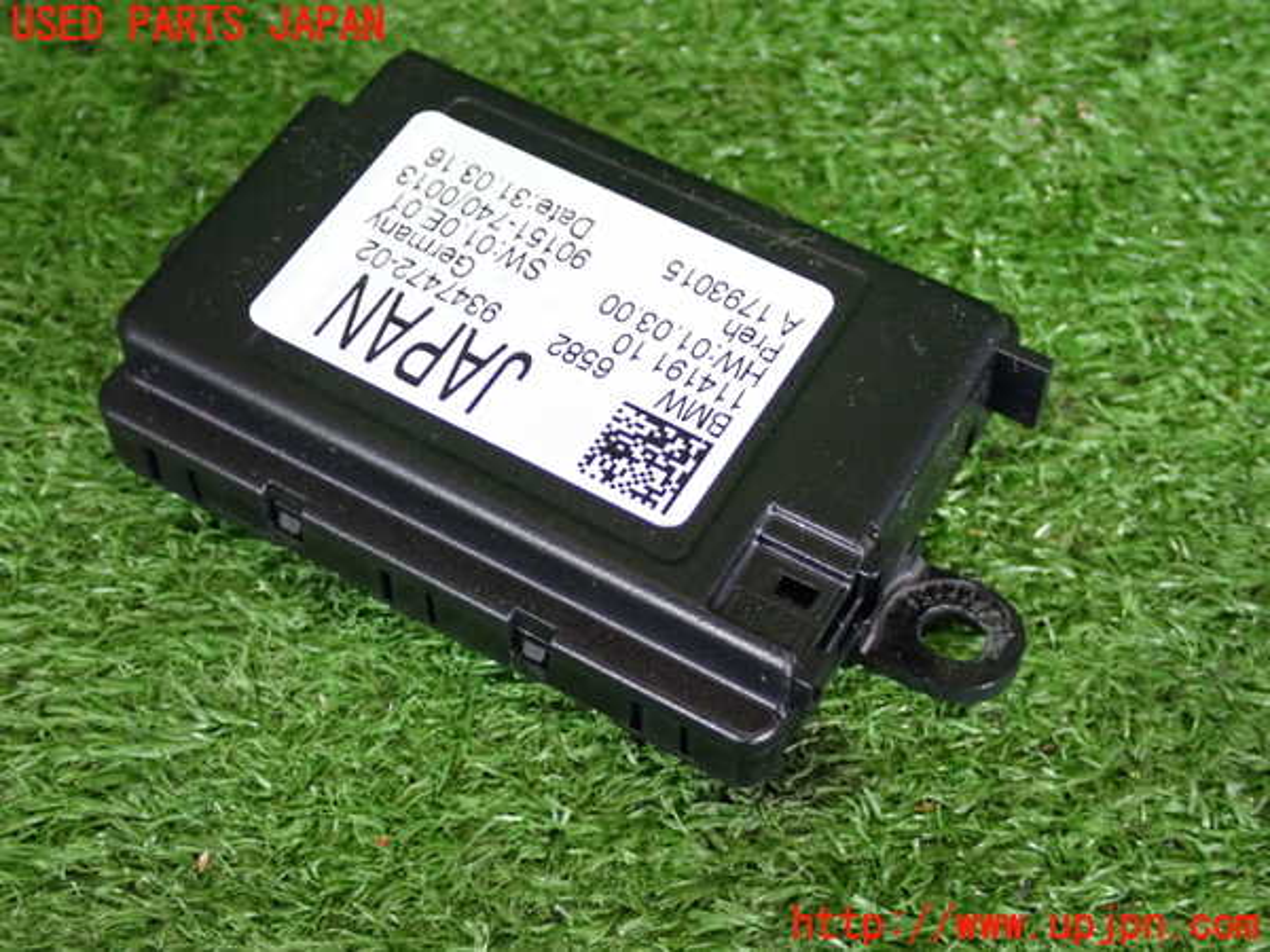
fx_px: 2275
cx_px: 635
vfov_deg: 23.7
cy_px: 476
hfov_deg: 31.2
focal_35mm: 62
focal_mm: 11.09
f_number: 3.6
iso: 800
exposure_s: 1/40
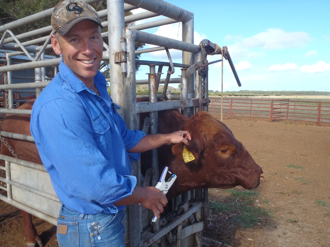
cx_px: 165
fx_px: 267
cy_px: 124
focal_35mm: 28
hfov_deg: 63.4
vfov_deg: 49.7
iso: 125
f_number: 10
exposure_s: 1/60
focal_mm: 5
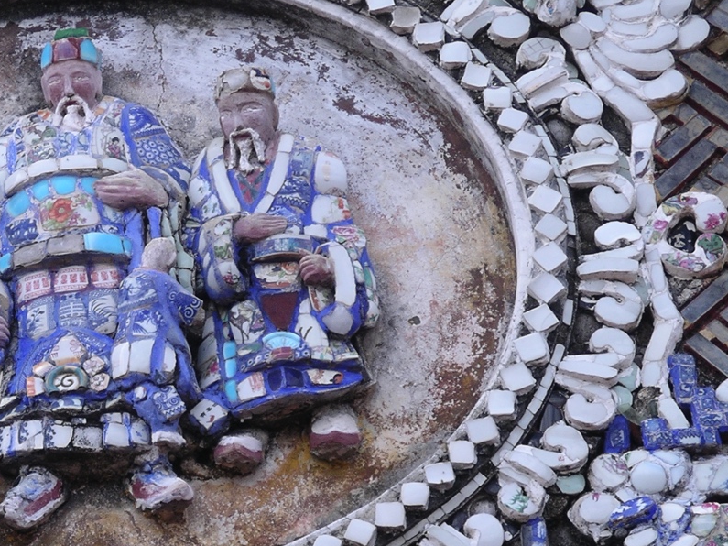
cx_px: 60
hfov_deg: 6.3
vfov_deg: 4.7
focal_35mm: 314
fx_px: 6603
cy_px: 275
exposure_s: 1/400
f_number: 4.4
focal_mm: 32.5
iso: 64
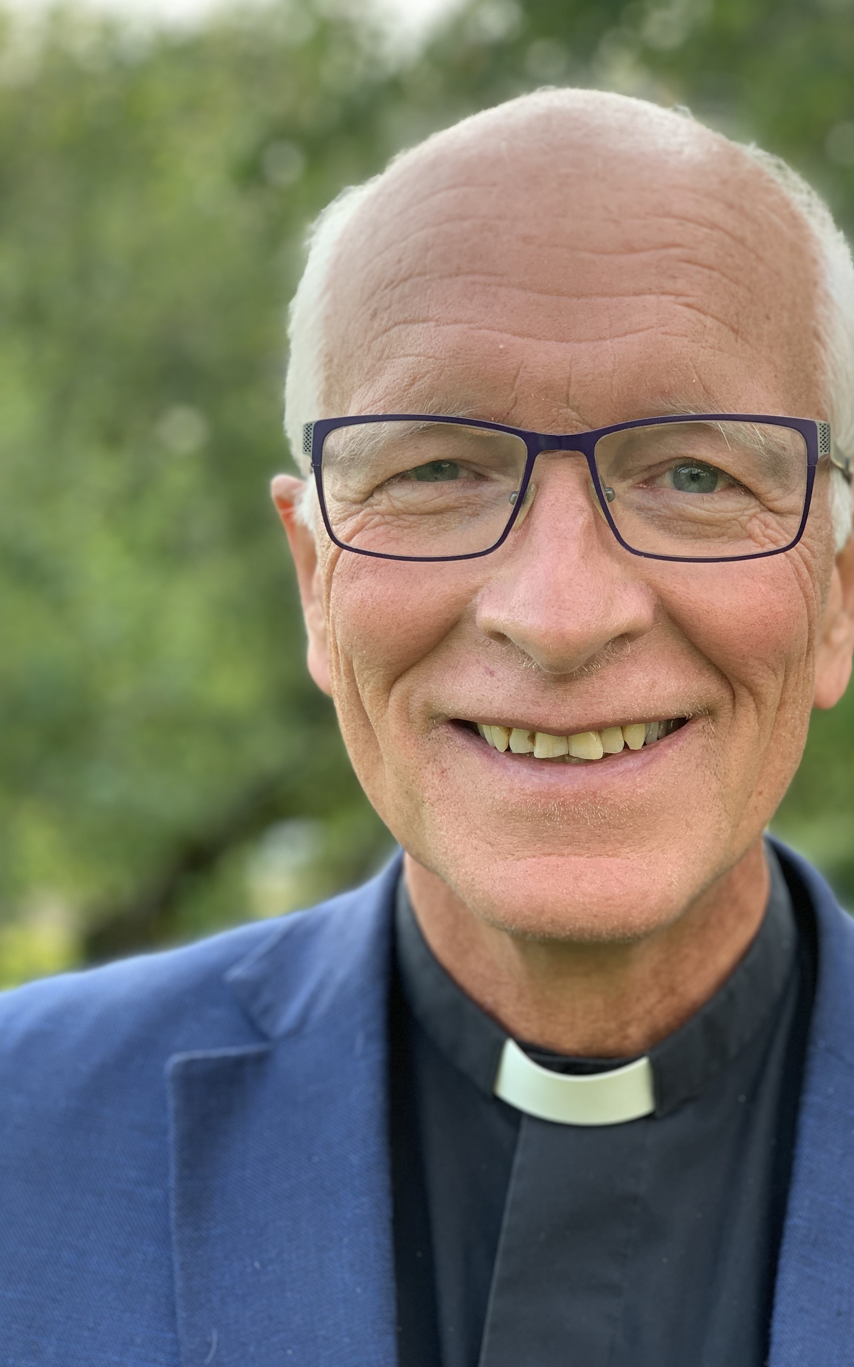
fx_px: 2197
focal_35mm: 59
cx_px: 537
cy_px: 723
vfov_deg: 34.5
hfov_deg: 21.9
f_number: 2.4
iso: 32
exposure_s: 1/122
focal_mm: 6
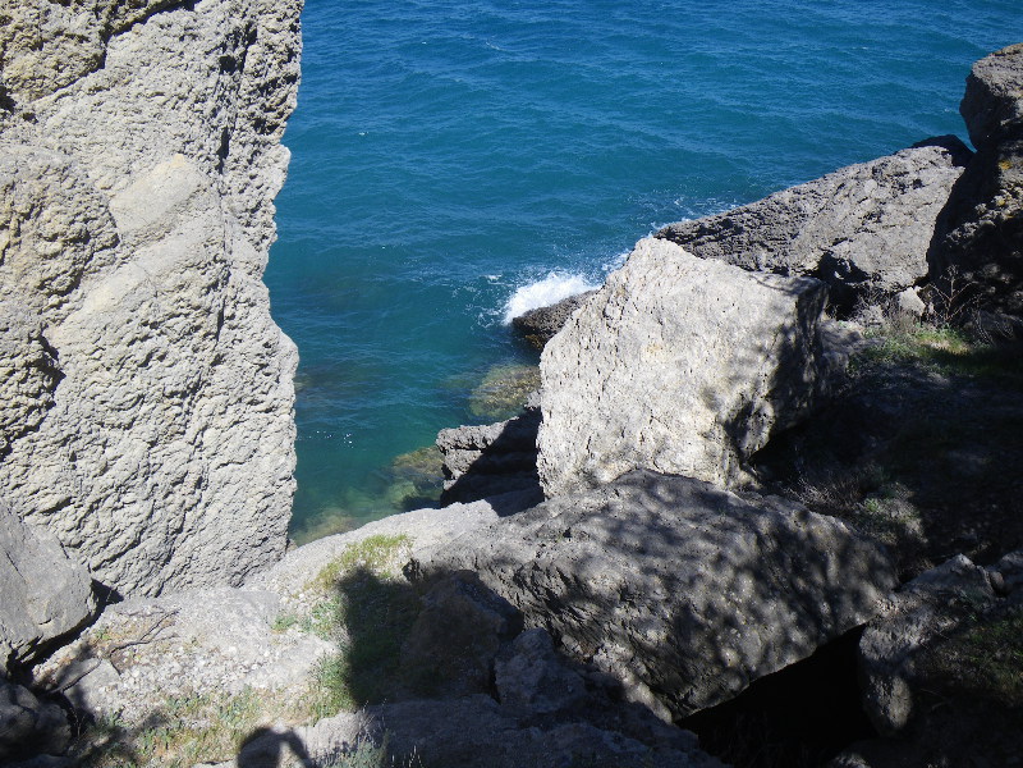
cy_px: 384
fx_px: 827
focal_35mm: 28
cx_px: 512
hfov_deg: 63.4
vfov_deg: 49.7
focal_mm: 5
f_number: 4.2
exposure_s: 1/320
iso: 50
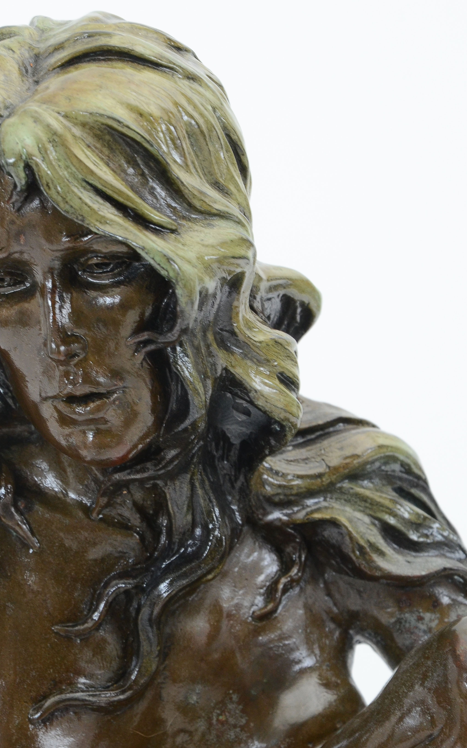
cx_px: 65
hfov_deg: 5.4
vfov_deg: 8.6
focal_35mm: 243
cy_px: 374
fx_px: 4945
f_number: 9
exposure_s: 1/160
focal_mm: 105
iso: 640
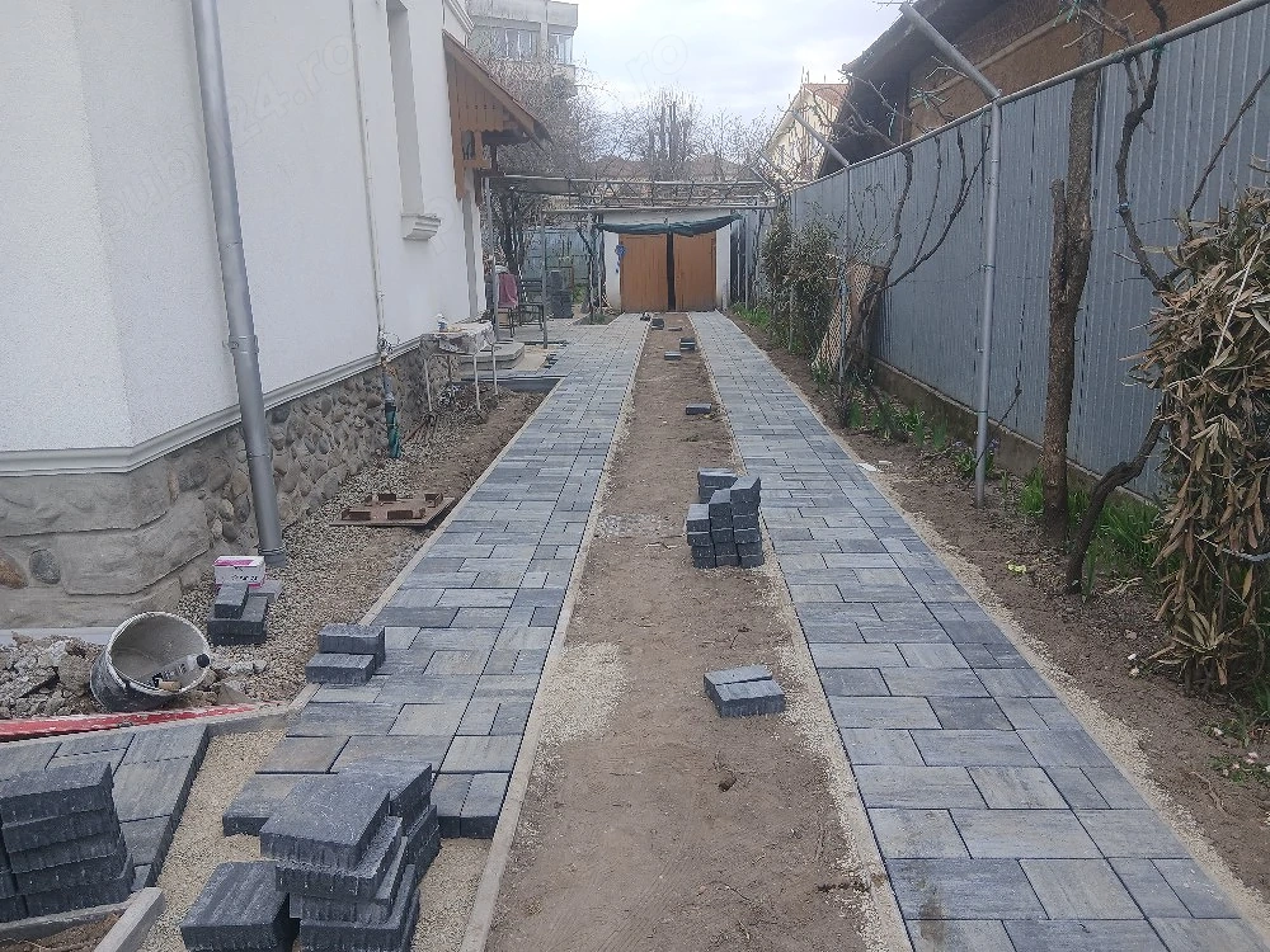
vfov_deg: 53.1
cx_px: 635
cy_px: 476
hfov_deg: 67.3
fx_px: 954
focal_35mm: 26
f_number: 1.8
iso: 20
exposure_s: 1/137
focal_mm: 3.98
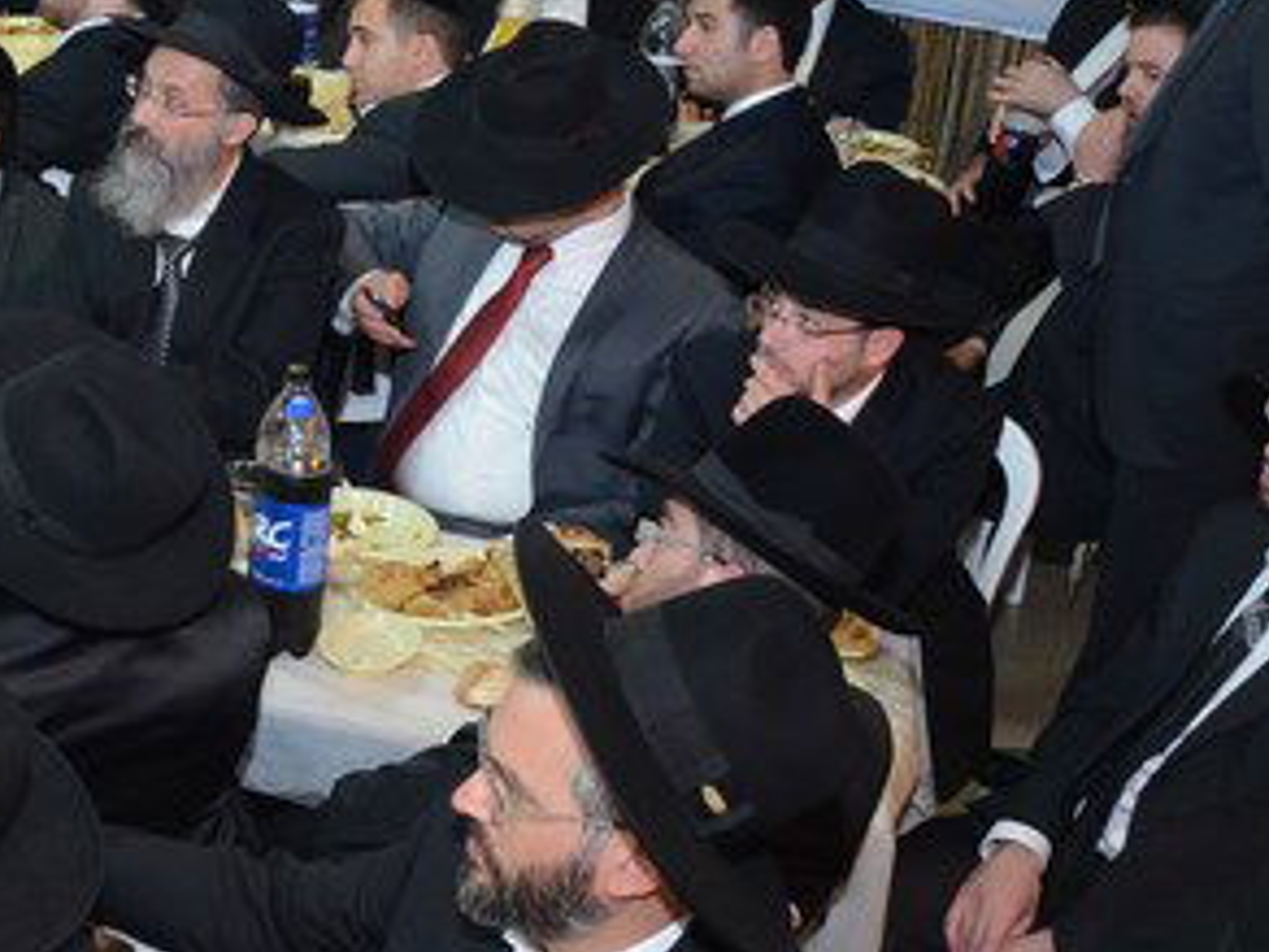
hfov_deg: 25.4
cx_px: -139
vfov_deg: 20.7
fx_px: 2603
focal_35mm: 71
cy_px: 369
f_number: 5
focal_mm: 18
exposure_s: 1/60
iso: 1600
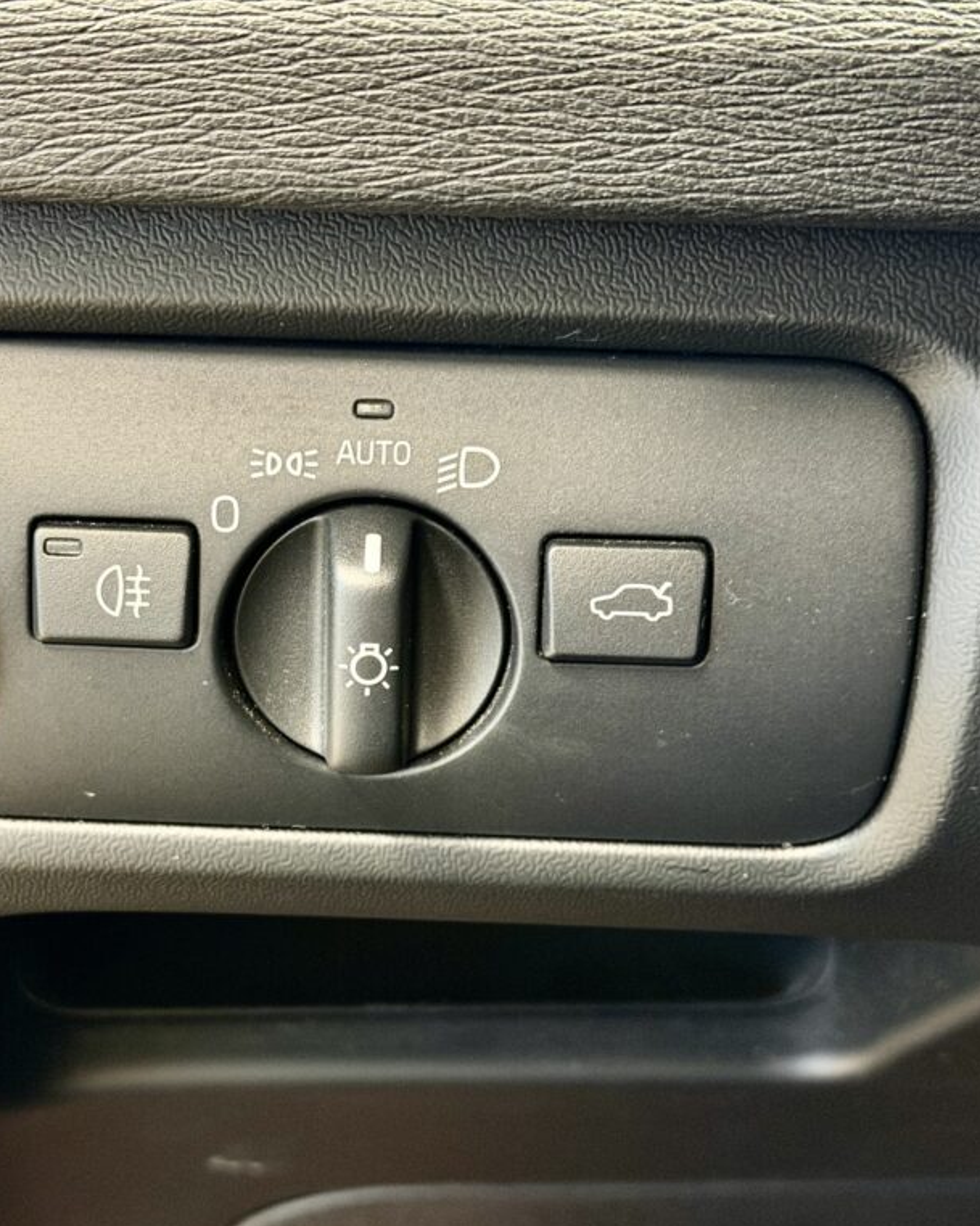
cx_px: 344
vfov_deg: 30.0
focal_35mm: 63
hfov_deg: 24.1
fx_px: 2285
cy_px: 616
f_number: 1.78
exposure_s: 1/25
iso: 500
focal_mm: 6.76
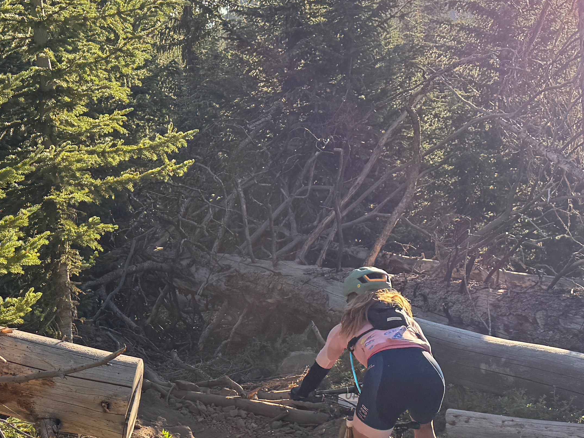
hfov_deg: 30.2
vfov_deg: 22.8
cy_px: 316
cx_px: 228
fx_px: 1080
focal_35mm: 64
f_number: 1.78
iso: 80
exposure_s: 1/580
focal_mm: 6.76
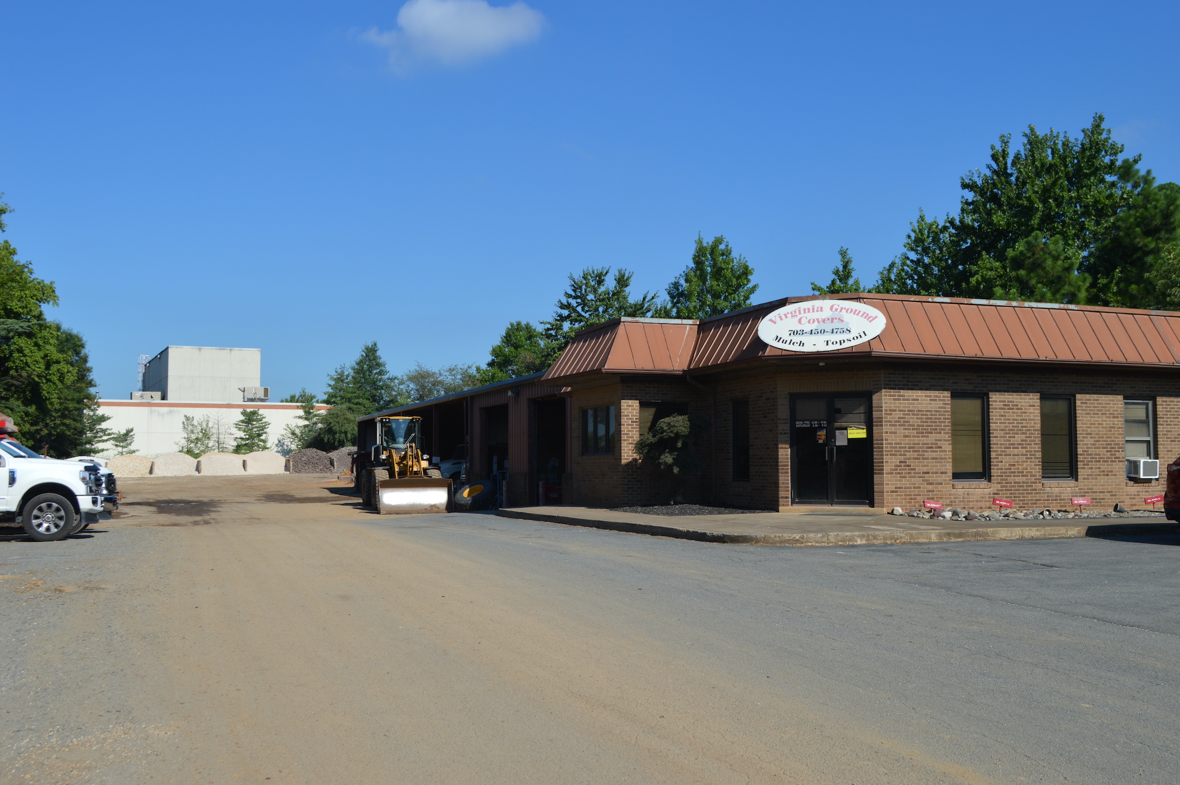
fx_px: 1179
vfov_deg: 36.8
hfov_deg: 53.2
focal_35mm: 36
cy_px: 392
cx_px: 590
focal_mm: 24
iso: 100
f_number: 9
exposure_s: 1/320
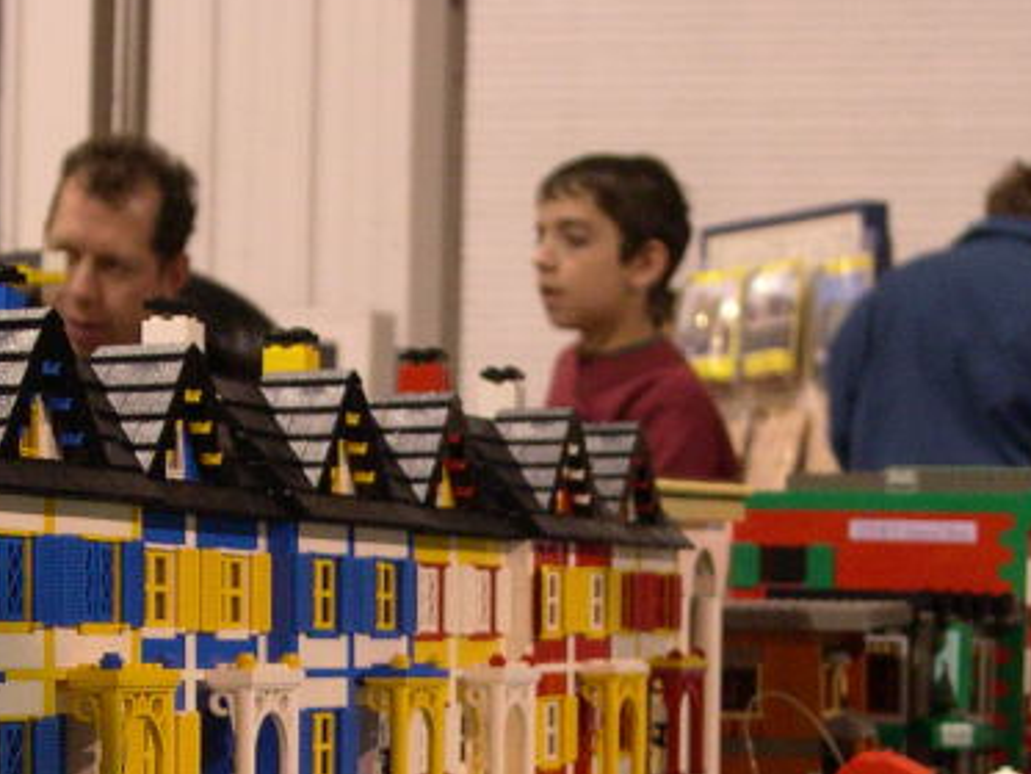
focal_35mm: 133
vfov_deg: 11.0
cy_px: 807
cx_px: 442
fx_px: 3963
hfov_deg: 14.8
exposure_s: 1/20.9
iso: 400
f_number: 3.5
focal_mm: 13.2
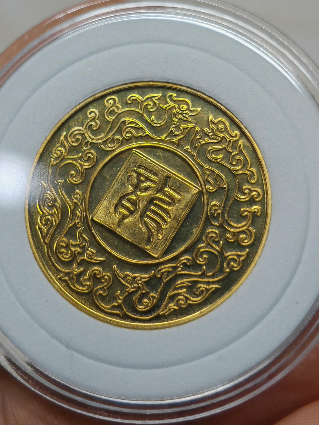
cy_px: 212
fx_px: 1167
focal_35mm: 95
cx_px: 160
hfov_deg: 15.6
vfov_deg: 20.7
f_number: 1.6
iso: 50
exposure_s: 1/150
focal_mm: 7.62
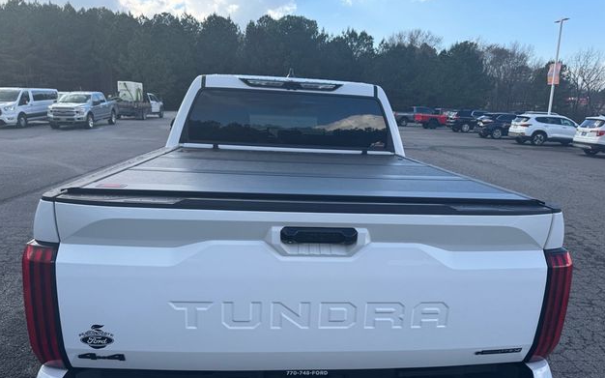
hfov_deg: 70.4
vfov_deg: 47.5
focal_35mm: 26
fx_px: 429
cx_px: 305
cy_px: 213
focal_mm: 6.76
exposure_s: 1/1456
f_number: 1.78
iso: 80
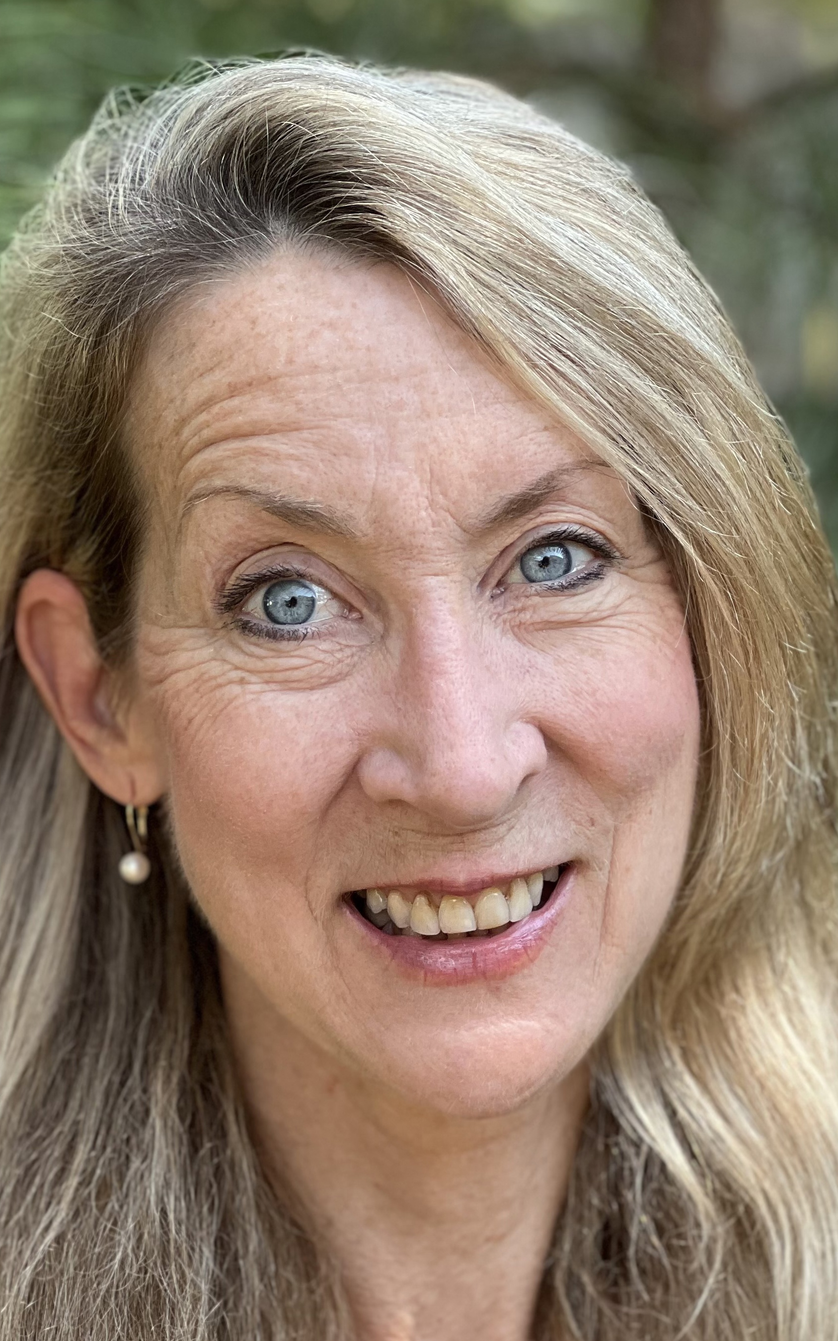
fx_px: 3581
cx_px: 420
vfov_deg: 21.2
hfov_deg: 13.3
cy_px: 753
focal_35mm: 98
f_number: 2.8
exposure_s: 1/121
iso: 64
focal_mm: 9
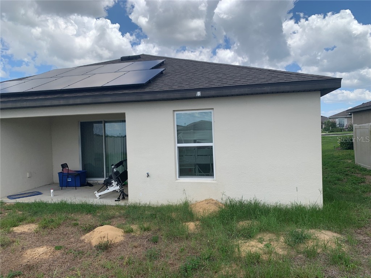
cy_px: 139
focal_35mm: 26
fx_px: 279
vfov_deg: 53.1
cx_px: 186
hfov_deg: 67.3
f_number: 1.8
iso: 25
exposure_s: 1/1880
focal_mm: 4.25
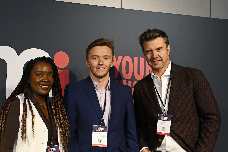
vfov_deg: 25.9
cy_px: 90
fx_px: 329
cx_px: 76
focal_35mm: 52
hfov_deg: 37.8
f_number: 4.5
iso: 1600
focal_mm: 36
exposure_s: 1/160
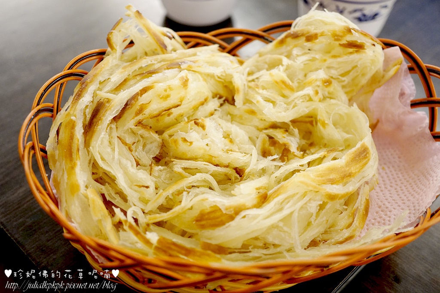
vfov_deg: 29.9
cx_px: 220
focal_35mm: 45
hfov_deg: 43.6
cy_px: 146
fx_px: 550
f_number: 3.5
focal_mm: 30
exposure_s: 1/60
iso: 800
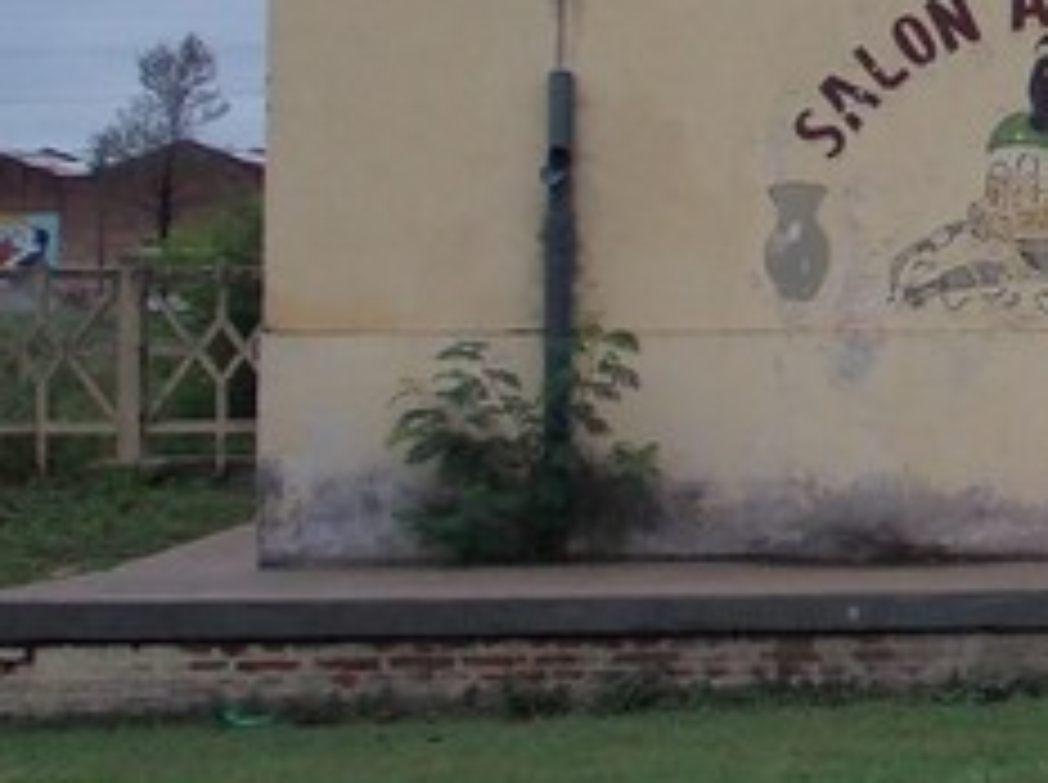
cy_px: 63
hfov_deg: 14.6
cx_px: 1610
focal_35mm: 125
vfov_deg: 11.7
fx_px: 3779
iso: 80
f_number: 6.2
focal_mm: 5.3
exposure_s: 1/320
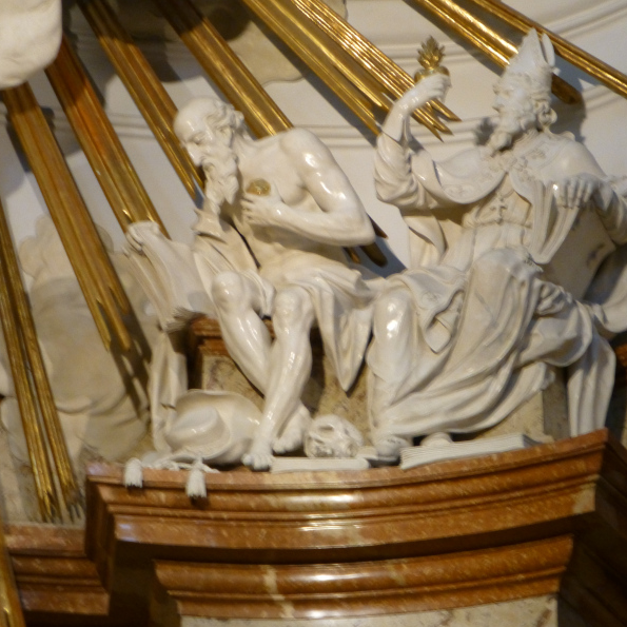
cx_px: 389
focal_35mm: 202
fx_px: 4139
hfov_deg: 8.7
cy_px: 315
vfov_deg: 8.7
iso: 400
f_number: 5.4
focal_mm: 27.6
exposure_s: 1/25
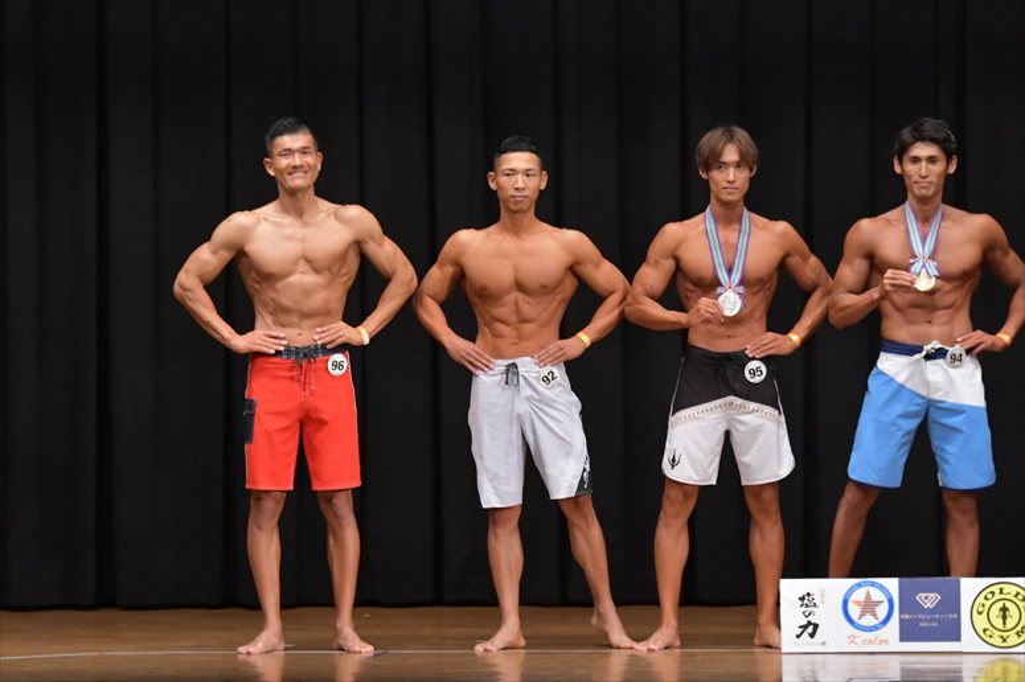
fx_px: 5749
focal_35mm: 202
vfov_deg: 6.8
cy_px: 341
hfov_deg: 10.2
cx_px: 512
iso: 6400
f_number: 5.6
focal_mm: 135
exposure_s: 1/400
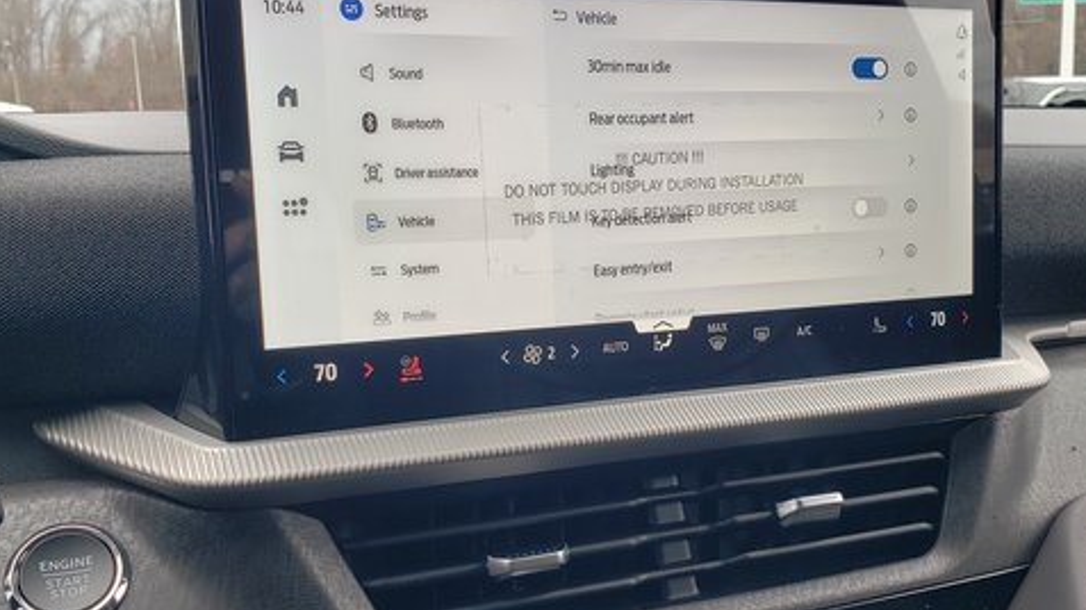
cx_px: 574
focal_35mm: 38
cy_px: 319
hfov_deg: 52.8
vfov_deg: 31.2
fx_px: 1094
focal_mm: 4.3
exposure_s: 1/100
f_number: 2.4
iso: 64
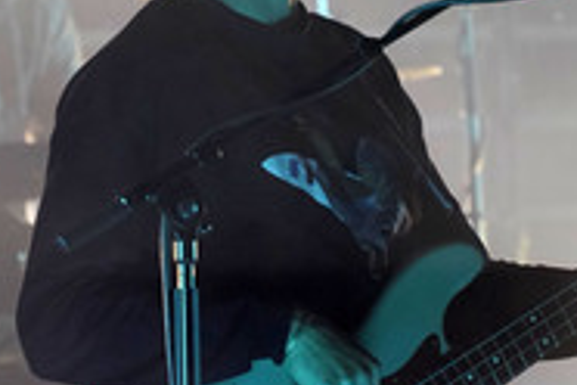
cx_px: 327
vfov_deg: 2.8
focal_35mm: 484
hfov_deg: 4.3
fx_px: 7757
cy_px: 102
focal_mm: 200
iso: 3200
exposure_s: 1/250
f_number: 5.6
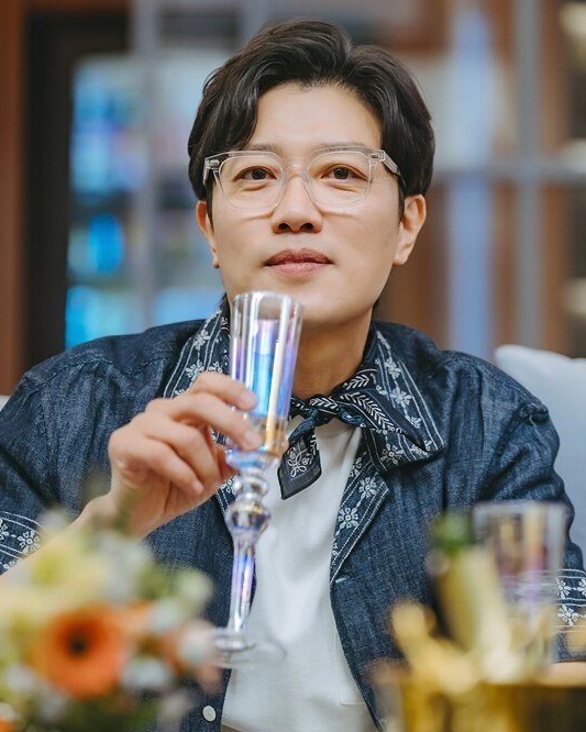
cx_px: 289
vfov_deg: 10.7
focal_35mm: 180
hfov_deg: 8.6
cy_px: 377
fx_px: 3901
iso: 1600
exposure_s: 1/160
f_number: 3.2
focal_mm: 142
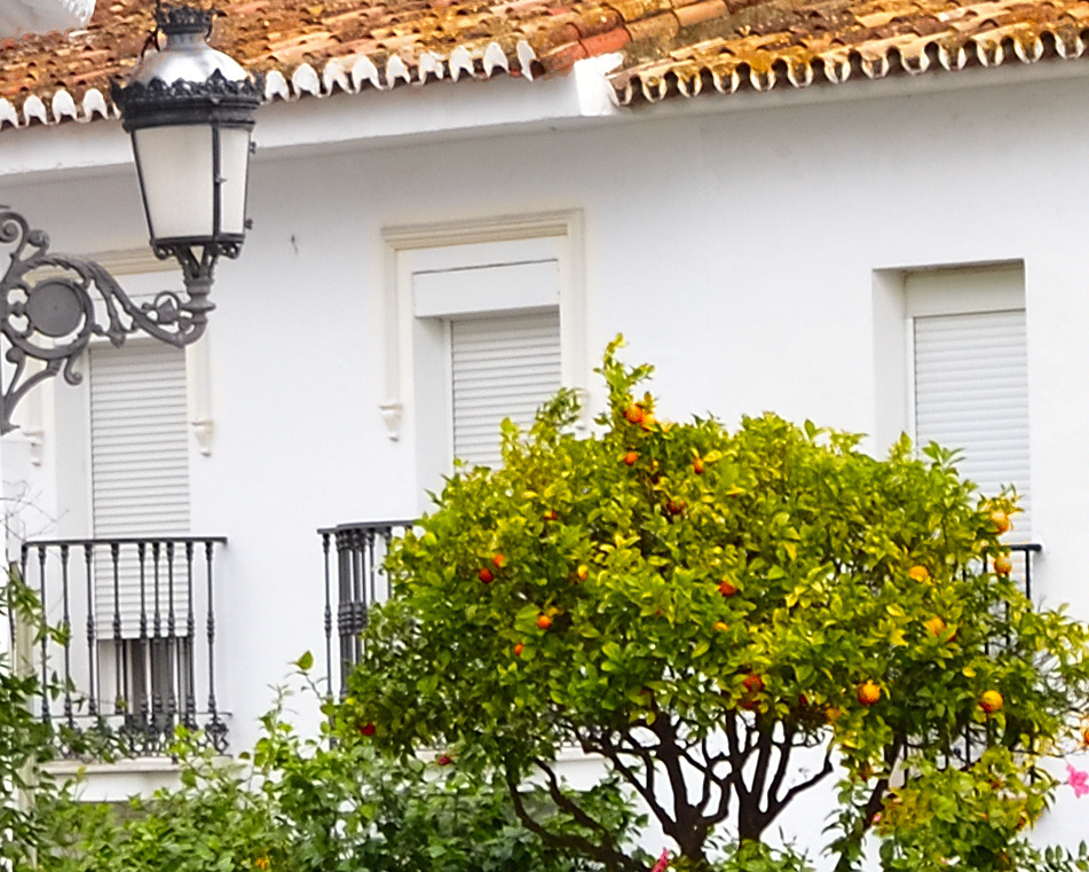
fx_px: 10023
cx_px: 1641
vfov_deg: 5.0
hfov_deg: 6.1
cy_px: 1147
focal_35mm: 311
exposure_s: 1/80
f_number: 8
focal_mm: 35
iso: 100
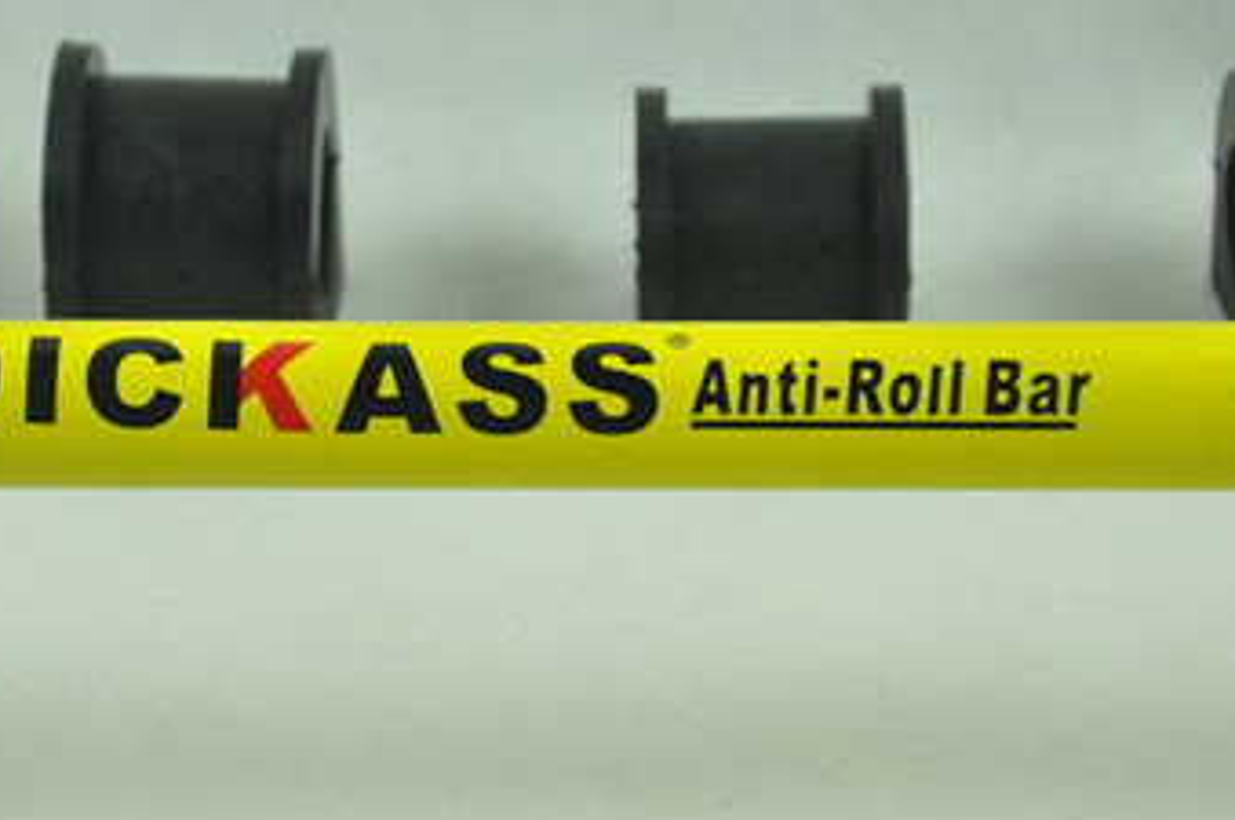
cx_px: 463
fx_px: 6577
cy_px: 408
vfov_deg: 7.1
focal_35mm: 192
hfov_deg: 10.7
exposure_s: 1/500
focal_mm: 62
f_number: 5.3
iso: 3200
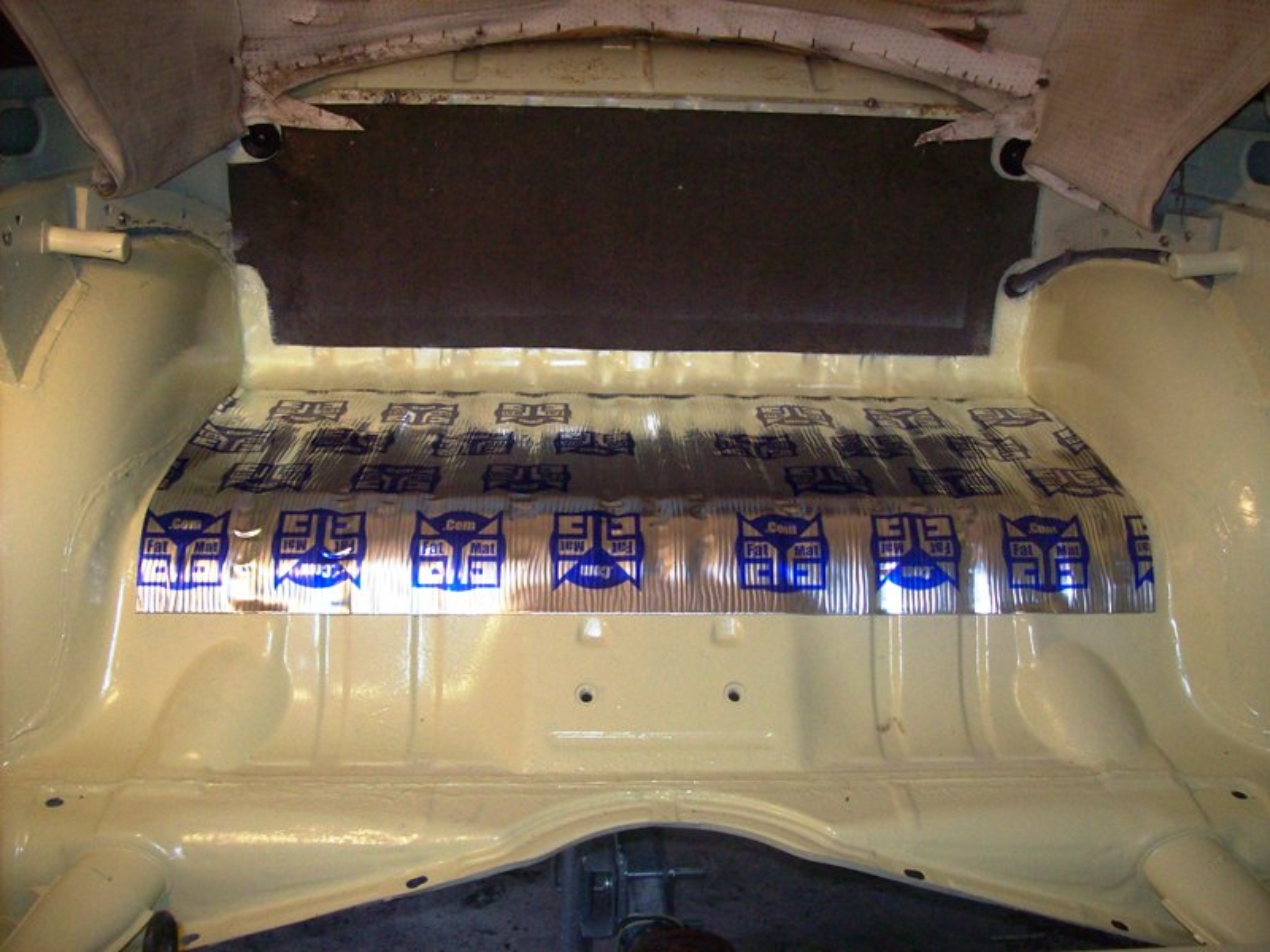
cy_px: 476
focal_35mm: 36
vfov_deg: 39.7
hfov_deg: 51.4
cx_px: 635
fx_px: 1321
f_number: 2.7
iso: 200
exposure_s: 1/64
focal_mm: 6
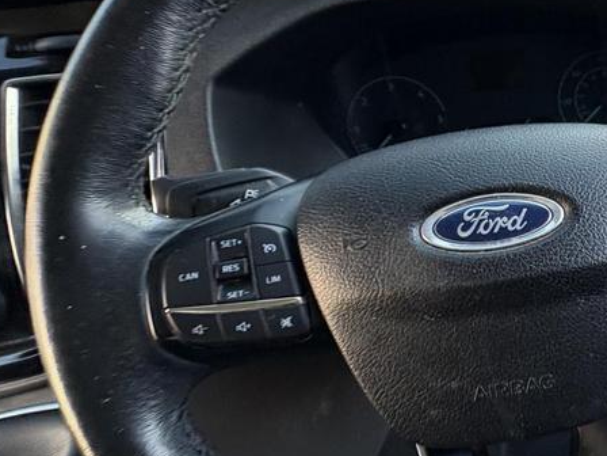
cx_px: 589
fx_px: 491
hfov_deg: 52.3
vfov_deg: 49.6
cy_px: 202
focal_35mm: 28
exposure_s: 1/87
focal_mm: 2.22
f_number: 2.2
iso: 200
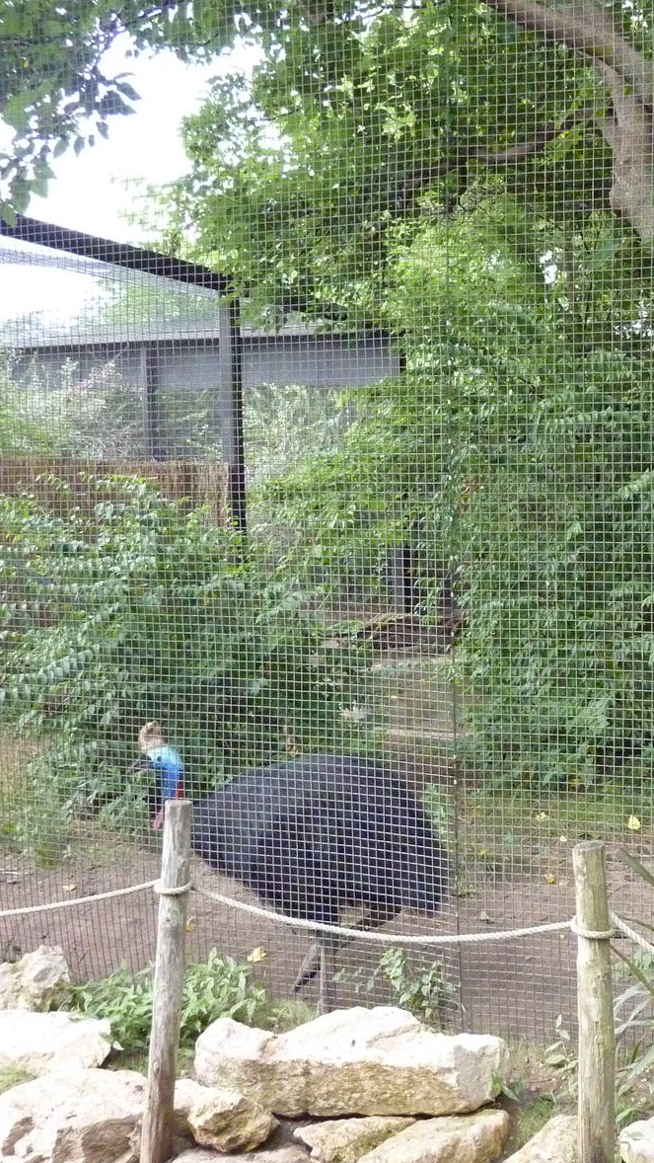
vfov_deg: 54.0
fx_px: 1140
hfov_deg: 30.4
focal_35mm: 37
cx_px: 604
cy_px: 583
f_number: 3.3
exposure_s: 1/500
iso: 800
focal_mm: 4.1
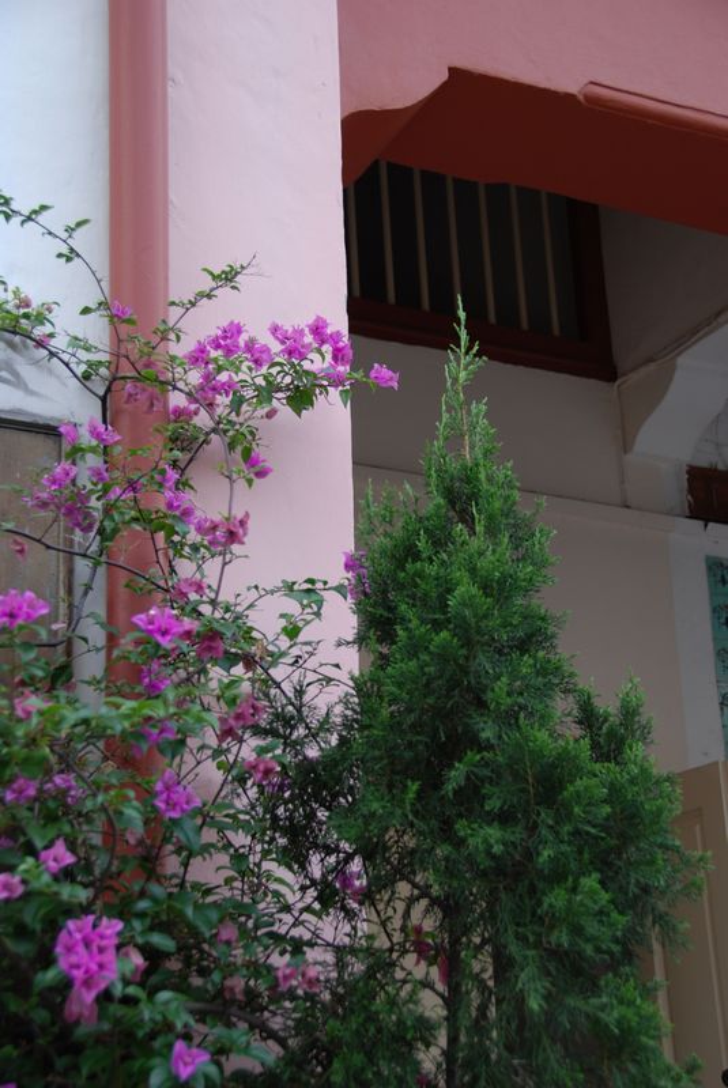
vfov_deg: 36.8
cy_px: 544
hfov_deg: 25.1
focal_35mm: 54
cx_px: 364
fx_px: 1634
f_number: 5
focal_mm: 36
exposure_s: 1/60
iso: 200
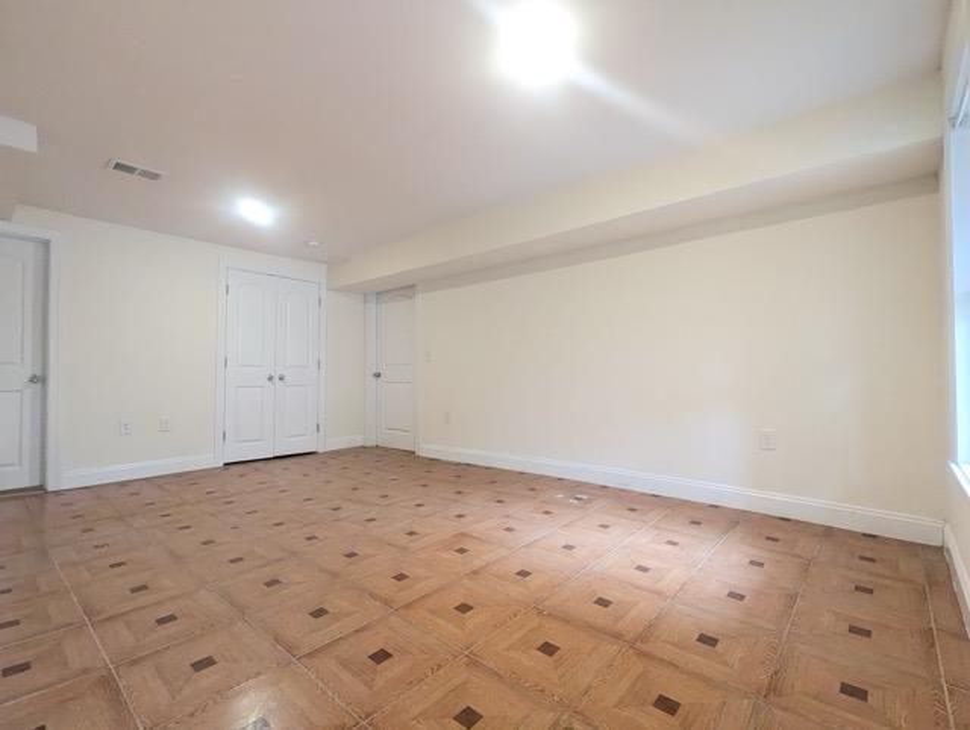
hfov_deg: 94.4
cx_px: 485
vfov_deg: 78.3
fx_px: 449
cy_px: 365
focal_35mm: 16
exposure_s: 1/60
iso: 879
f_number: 2.2
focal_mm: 2.35
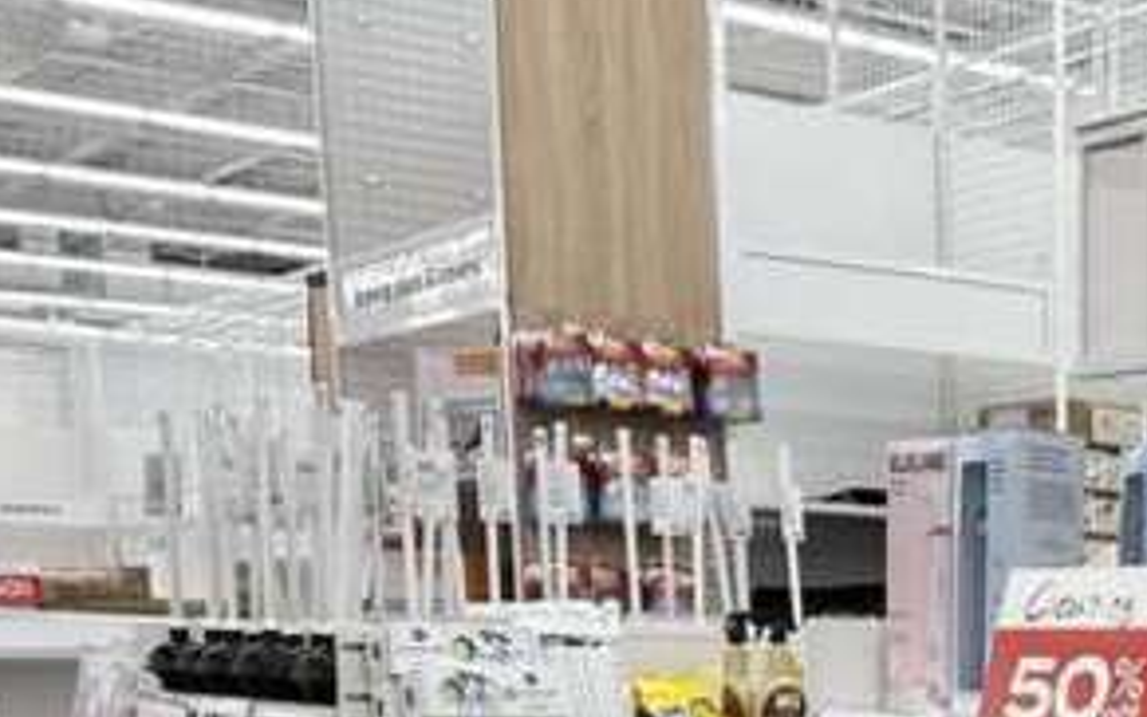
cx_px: 1179
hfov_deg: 27.5
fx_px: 2189
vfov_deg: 16.5
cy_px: 1150
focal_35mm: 70
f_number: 1.78
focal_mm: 6.86
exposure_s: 1/120
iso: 100
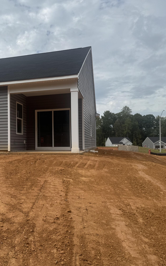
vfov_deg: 56.7
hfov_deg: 35.4
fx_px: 246
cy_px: 133
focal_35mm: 34
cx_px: 21
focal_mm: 6.76
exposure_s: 1/5814
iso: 80
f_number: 1.78
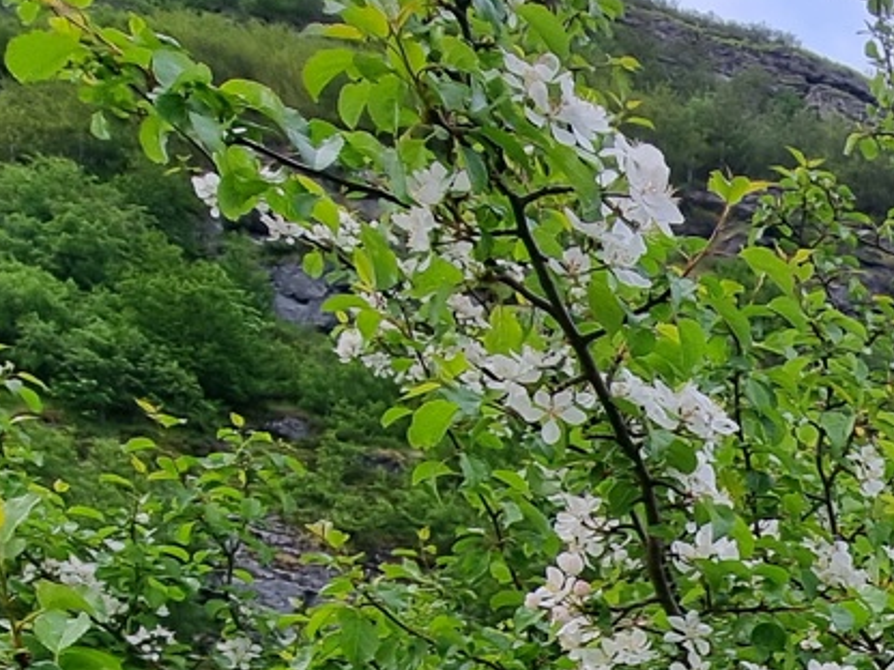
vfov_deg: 24.2
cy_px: 947
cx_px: 1203
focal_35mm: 50
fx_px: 1291
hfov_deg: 29.5
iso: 50
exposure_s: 1/176
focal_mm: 2.2
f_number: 2.2
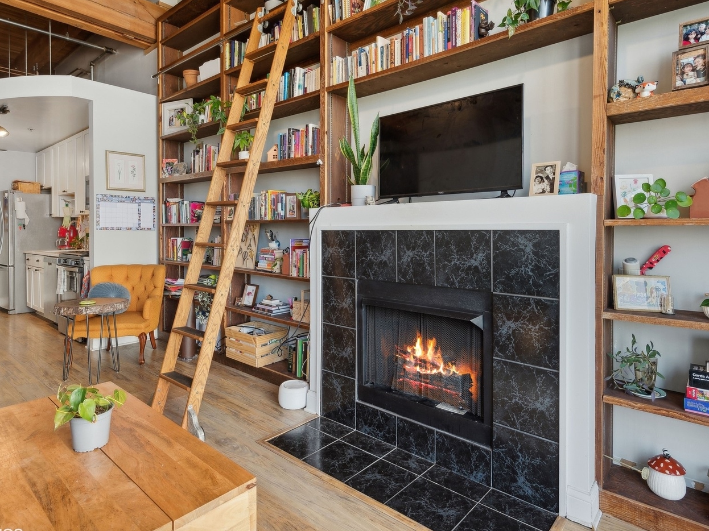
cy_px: 239
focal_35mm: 20
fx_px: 410
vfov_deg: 65.8
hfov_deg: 81.7
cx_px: 366
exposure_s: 1/15
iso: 320
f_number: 8
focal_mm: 16
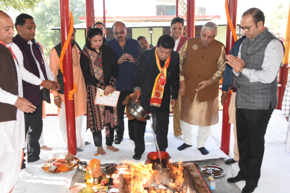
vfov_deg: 40.0
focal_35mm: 33
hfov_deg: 57.2
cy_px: 96
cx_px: 145
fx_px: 266
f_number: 9
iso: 2500
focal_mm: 22
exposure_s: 1/250
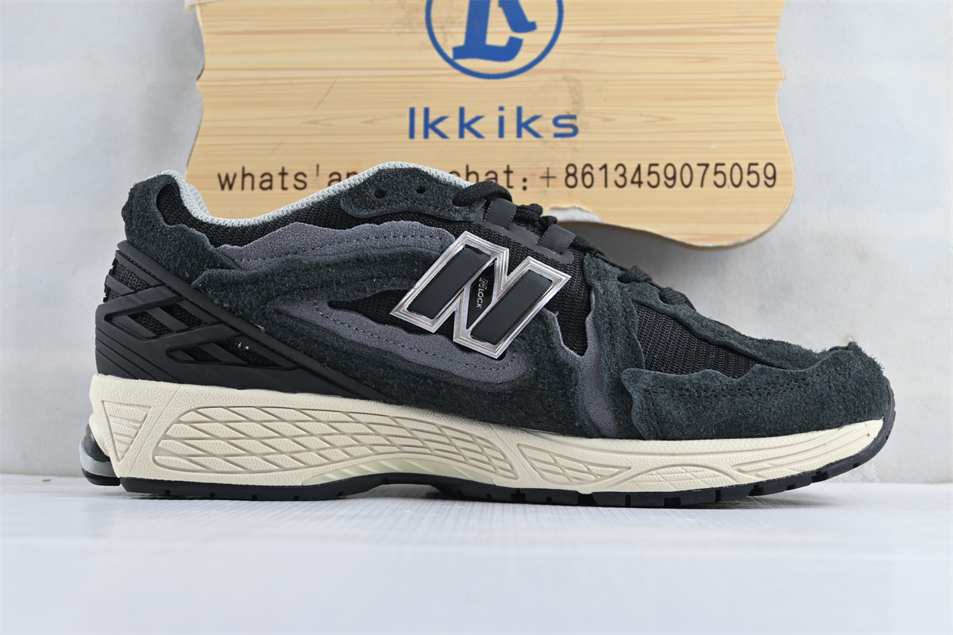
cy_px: 318
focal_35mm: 49
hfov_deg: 40.5
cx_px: 476
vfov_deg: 27.7
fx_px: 1290
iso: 100
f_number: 5
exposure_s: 1/30
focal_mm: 32.5
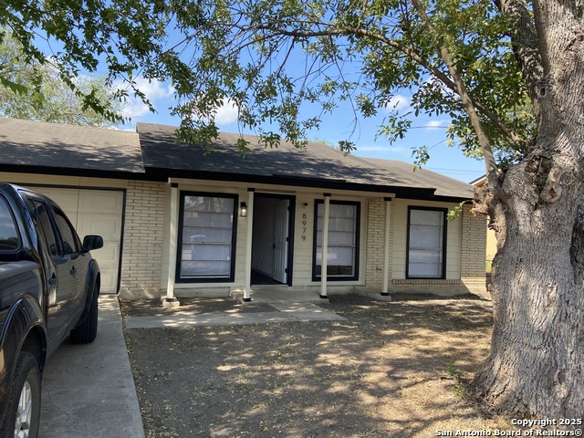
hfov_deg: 67.3
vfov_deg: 53.1
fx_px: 439
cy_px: 219
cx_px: 292
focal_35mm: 26
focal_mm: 4.25
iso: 32
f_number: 1.8
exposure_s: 1/810
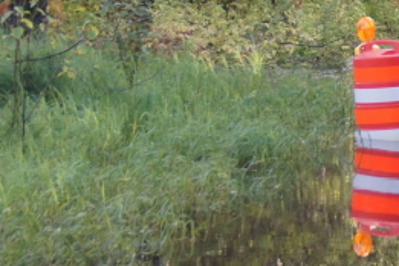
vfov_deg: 4.0
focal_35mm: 345
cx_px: 761
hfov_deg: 5.8
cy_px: 199
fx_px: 3823
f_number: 5
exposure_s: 1/100
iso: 640
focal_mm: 60
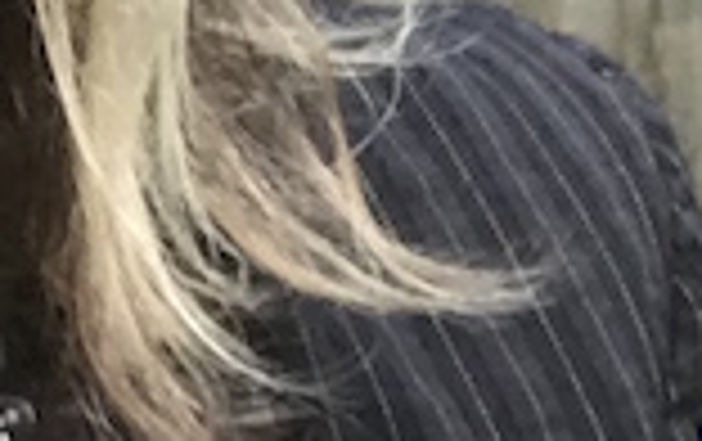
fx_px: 4158
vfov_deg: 5.8
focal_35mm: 217
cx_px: 1269
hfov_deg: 9.2
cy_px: -659
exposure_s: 1/33
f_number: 2.2
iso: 32
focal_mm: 2.87
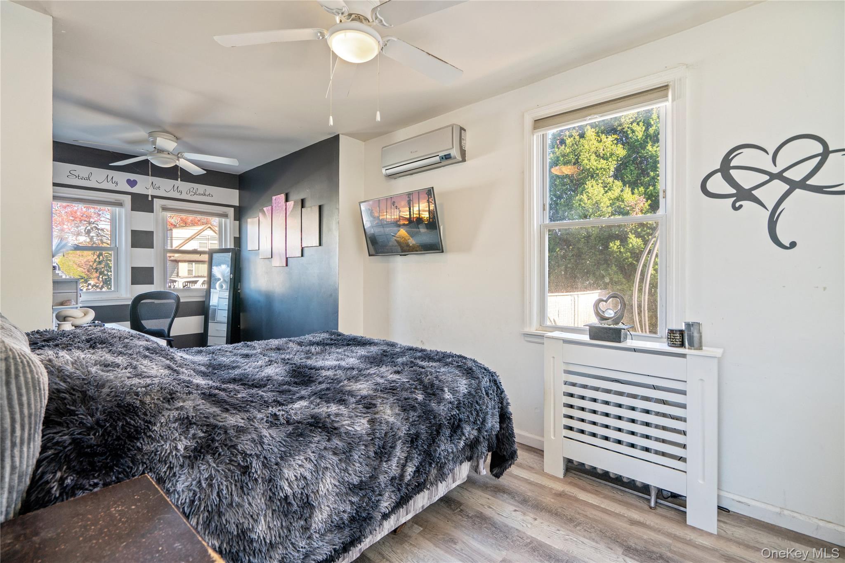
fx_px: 375
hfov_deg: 96.7
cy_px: 282
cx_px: 422
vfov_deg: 73.7
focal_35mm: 16
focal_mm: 16
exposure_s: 1/10
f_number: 5.6
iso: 500
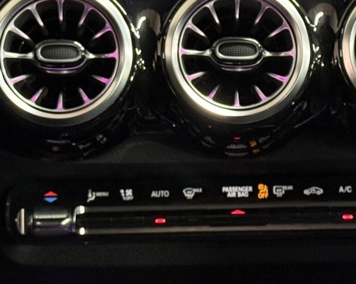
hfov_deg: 13.3
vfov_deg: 10.6
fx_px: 1528
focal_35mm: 145
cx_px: 238
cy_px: 82
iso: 400
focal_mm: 6.76
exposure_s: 1/33
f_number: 1.78
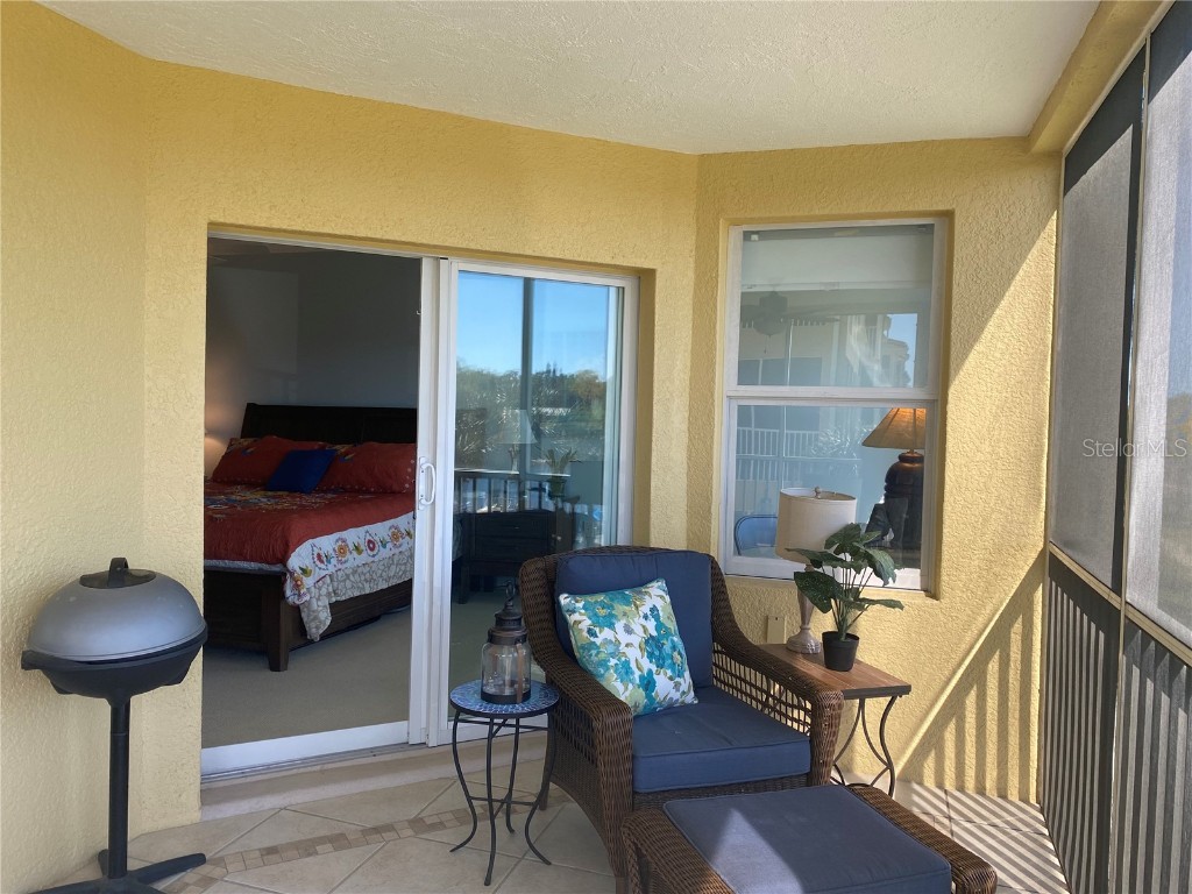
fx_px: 895
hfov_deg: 67.3
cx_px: 596
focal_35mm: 26
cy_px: 447
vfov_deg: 53.1
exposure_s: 1/198
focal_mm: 4.25
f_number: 1.8
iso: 32
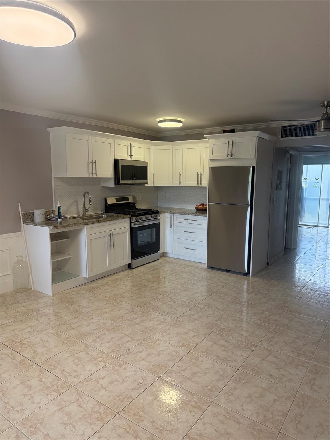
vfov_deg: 71.6
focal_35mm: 24
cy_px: 220
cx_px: 165
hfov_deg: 56.8
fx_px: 305
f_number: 1.78
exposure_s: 1/169
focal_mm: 6.76
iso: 200
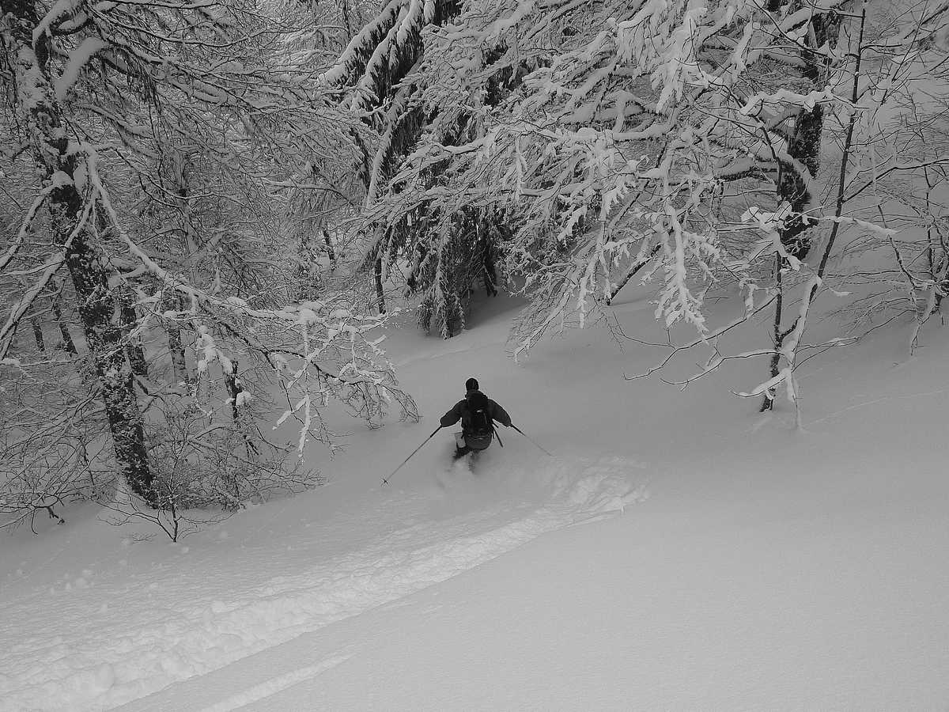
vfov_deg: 54.9
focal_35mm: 25
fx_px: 685
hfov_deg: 69.4
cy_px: 356
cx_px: 474
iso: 80
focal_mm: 4.1
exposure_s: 1/100
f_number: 4
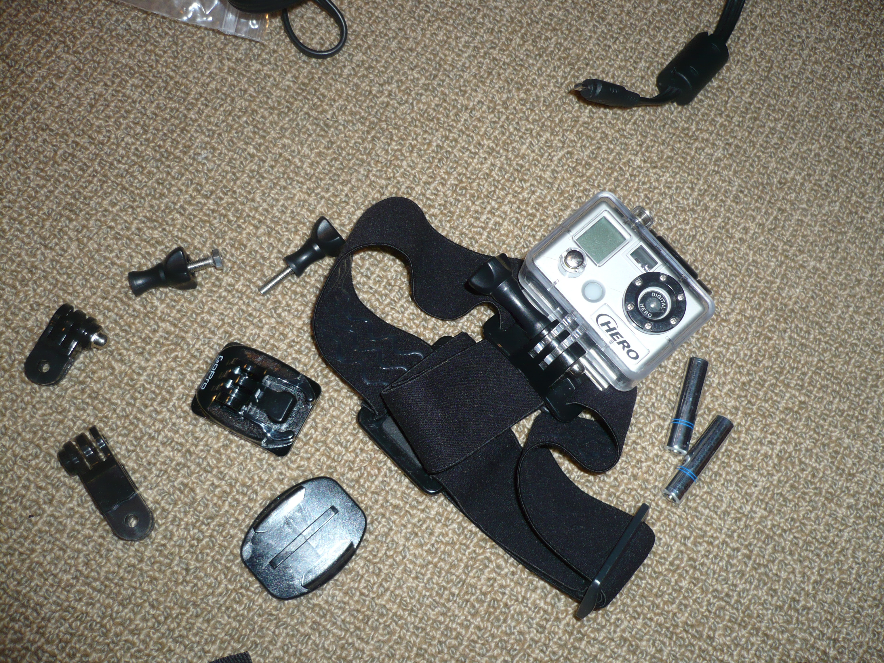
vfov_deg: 40.7
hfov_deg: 52.6
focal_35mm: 35
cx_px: 442
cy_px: 332
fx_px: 894
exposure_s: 1/30
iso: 100
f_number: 2.8
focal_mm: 5.8
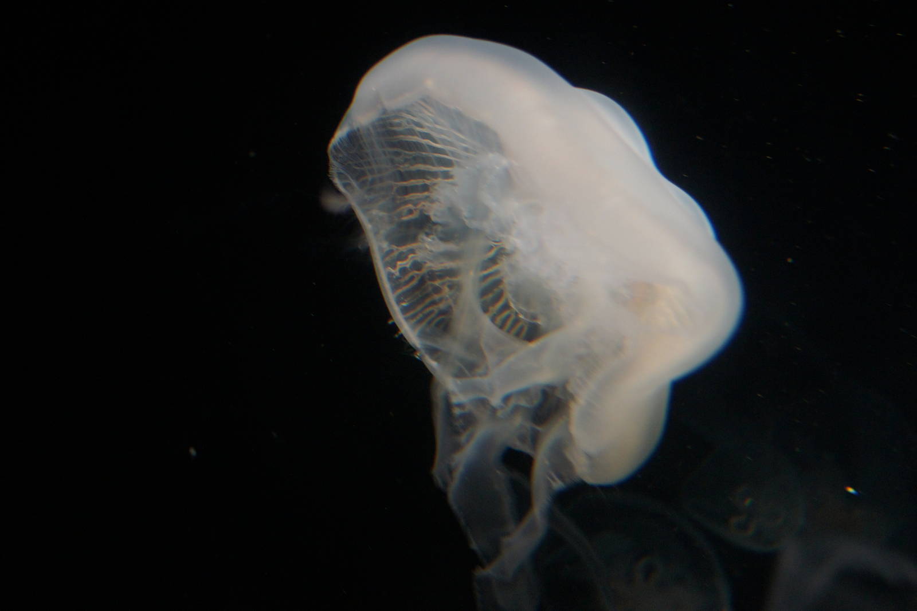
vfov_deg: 29.9
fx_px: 1146
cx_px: 458
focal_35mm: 45
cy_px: 306
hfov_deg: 43.6
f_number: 2.8
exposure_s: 1/20
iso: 1600
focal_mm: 30
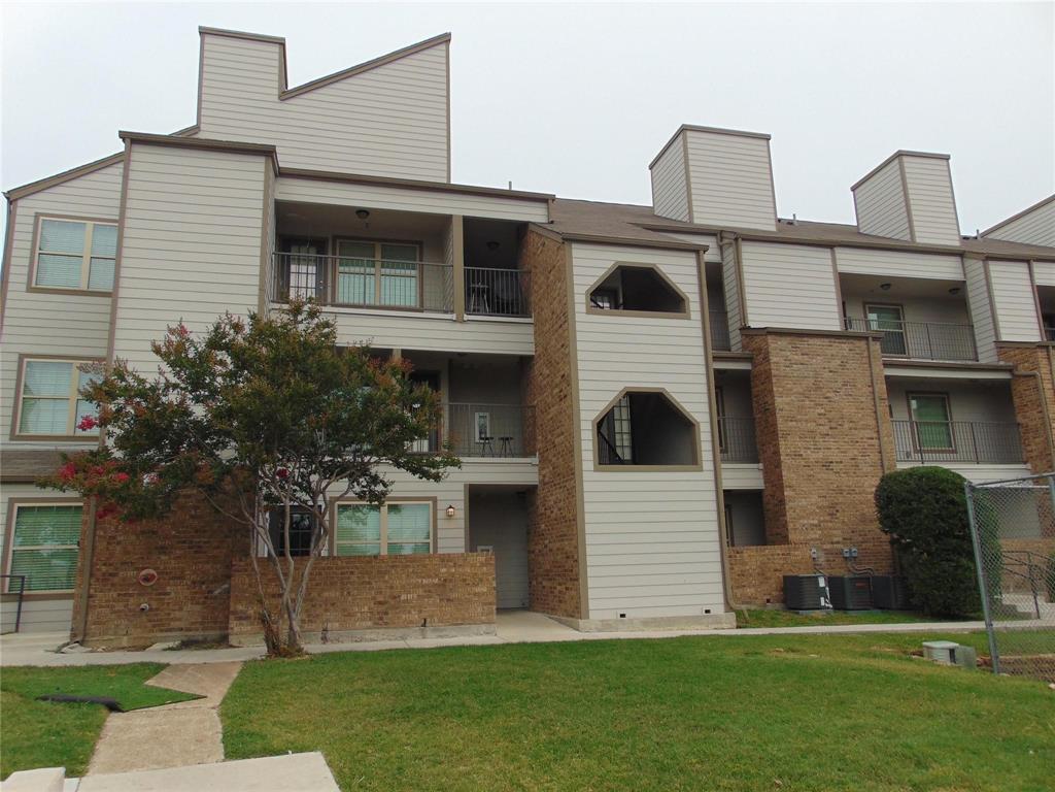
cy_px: 396
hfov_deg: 69.4
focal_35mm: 25
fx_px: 762
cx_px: 528
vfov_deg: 54.9
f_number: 7.7
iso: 80
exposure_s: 1/200
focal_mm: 4.5
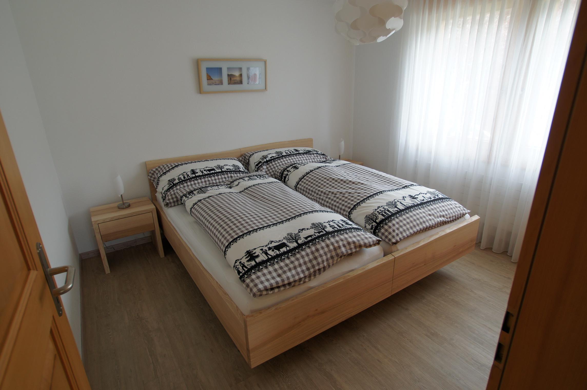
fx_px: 293
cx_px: 294
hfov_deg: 90.1
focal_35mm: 18
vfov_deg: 67.3
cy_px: 195
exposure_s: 1/40
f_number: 5.6
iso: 200
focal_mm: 12
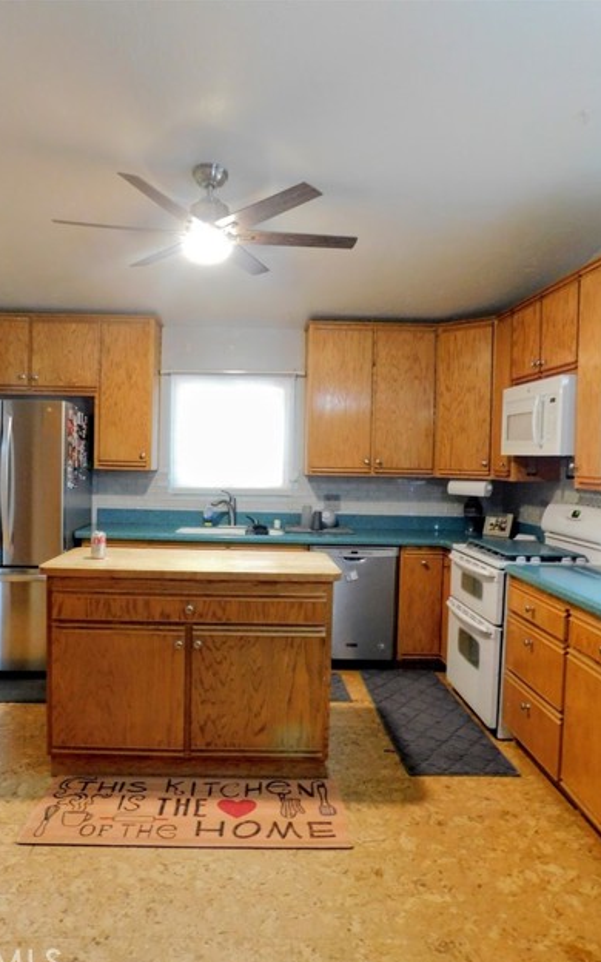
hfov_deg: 49.1
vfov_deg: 72.5
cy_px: 492
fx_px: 655
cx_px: 260
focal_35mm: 25
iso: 400
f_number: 3
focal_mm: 4
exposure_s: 1/13
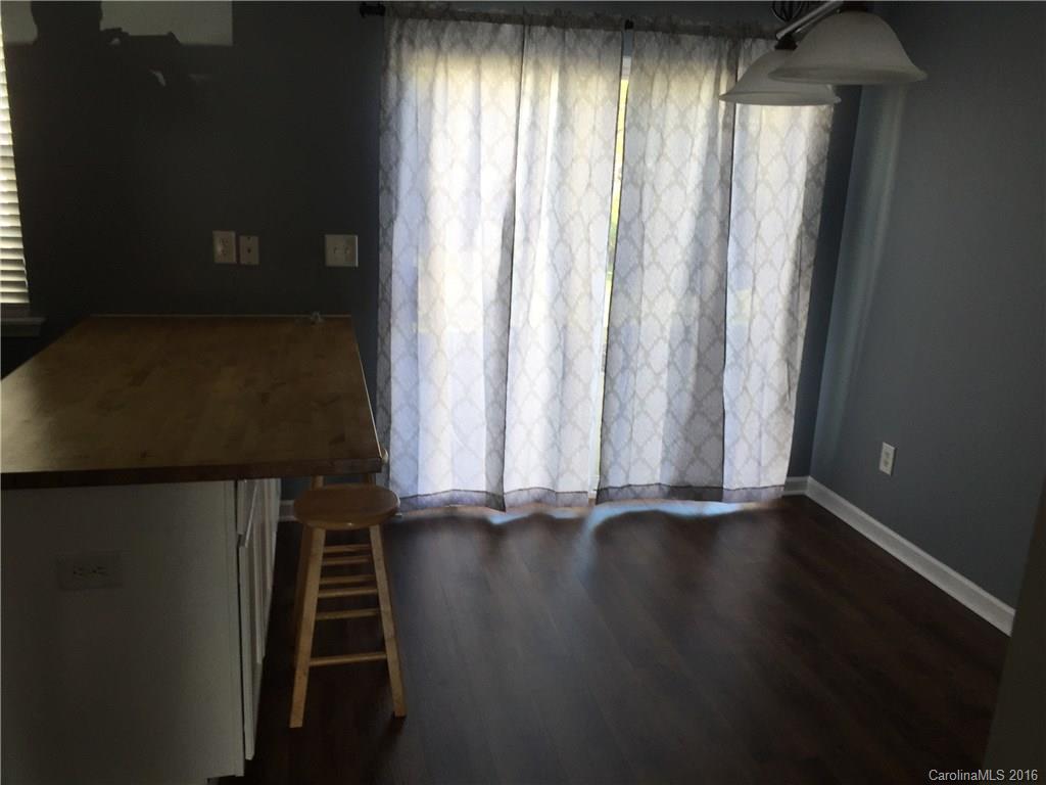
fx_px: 876
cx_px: 523
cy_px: 392
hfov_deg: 61.7
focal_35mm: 29
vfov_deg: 48.2
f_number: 2.2
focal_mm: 4.15
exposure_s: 1/120
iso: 40
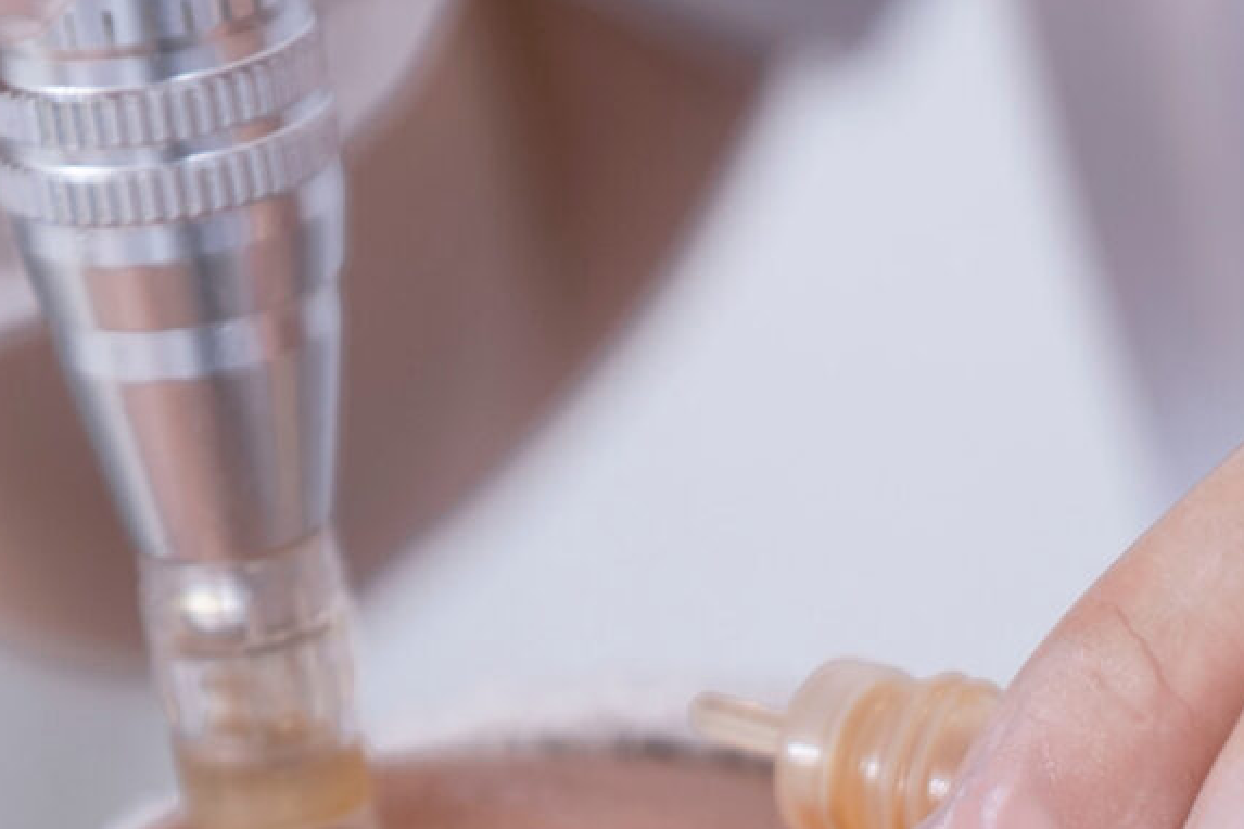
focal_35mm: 313
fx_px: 10815
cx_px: 753
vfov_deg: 4.3
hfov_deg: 6.6
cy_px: 1505
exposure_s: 1/125
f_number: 3.5
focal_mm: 70
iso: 100
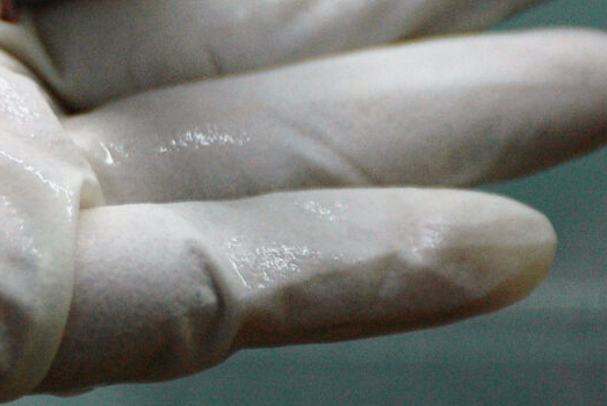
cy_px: -9
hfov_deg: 8.5
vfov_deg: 5.7
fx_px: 4068
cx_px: -22
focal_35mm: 241
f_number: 2.8
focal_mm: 70
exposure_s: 1/400
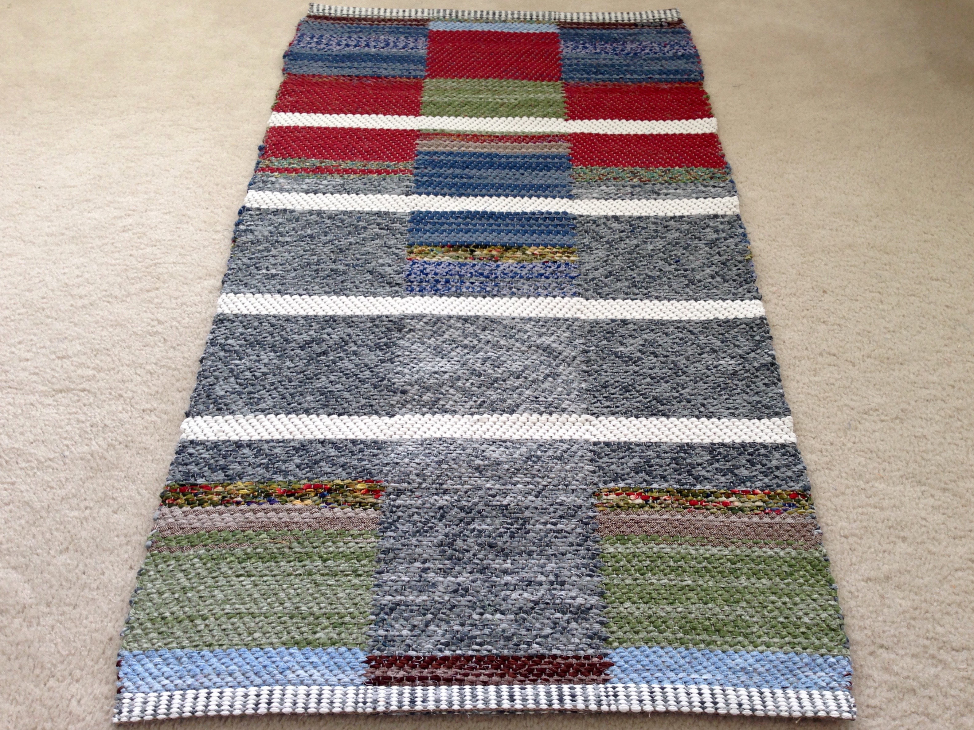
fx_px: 928
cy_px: 365
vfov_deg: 42.9
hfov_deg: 55.4
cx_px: 487
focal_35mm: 33
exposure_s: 1/20
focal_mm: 4.12
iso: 50
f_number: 2.4
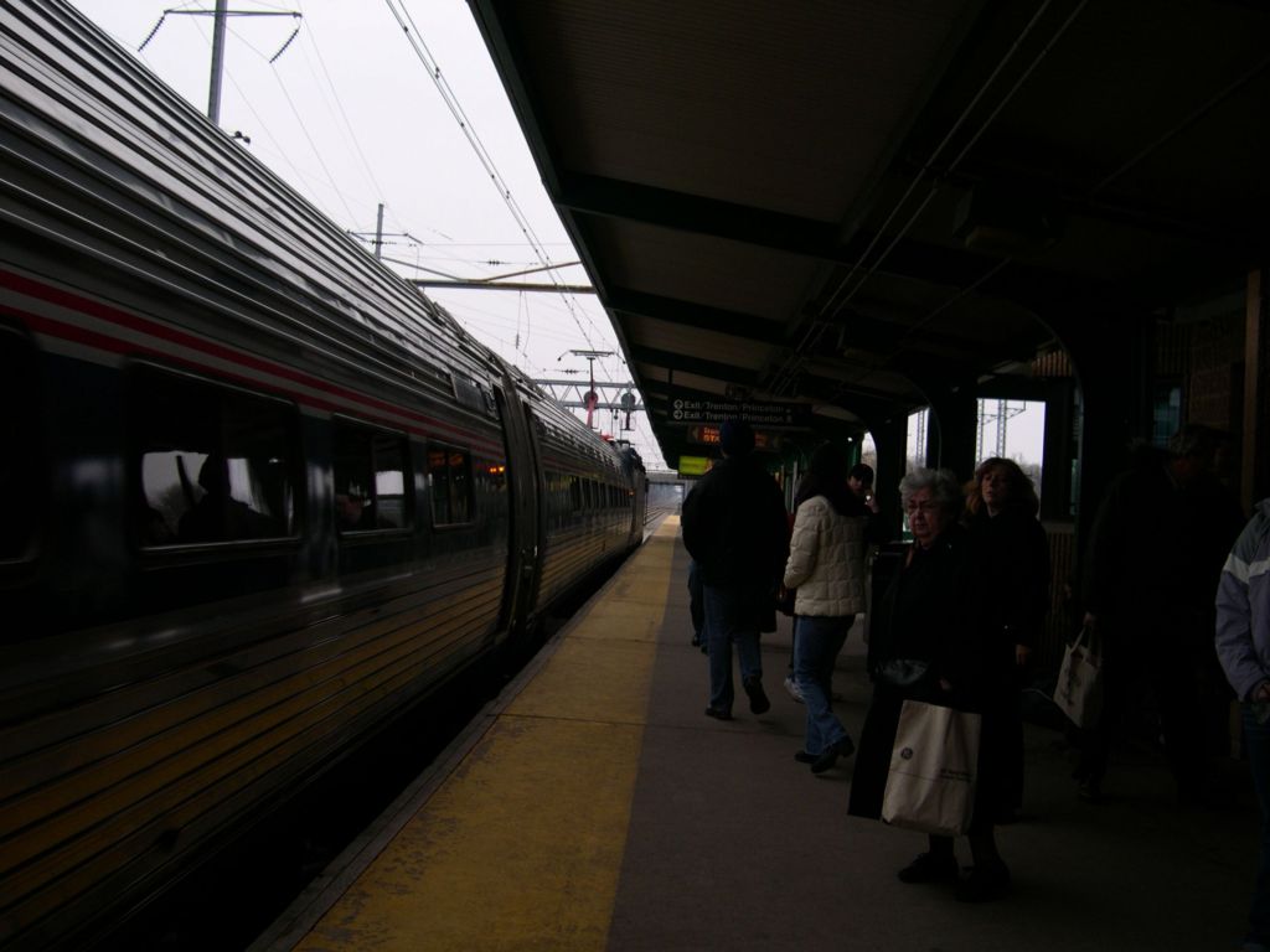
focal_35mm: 38
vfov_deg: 37.7
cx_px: 635
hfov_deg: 49.0
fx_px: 1394
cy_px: 476
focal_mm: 8
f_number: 2.8
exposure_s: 1/177
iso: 100
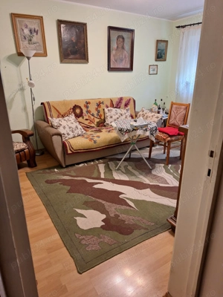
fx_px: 198
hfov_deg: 58.9
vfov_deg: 73.9
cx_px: 112
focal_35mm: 23
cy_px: 148
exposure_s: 1/50
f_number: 1.8
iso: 250
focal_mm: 5.54
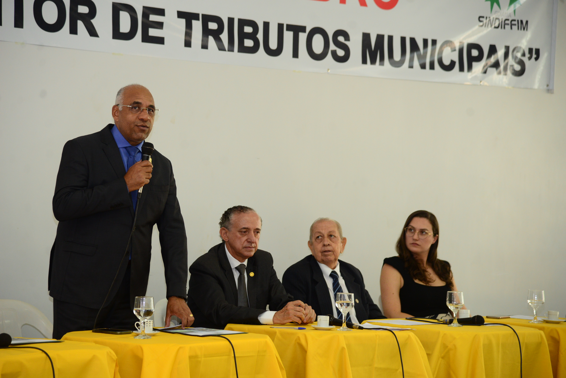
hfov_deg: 17.1
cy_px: 189
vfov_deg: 11.4
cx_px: 283
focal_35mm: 120
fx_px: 1887
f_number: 4.5
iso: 1600
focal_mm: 120
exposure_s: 1/125
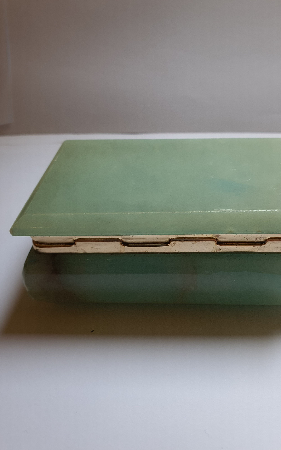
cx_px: 171
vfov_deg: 66.5
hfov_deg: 44.3
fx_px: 343
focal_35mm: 28
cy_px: 226
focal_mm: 4.3
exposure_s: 1/100
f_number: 2.4
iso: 64
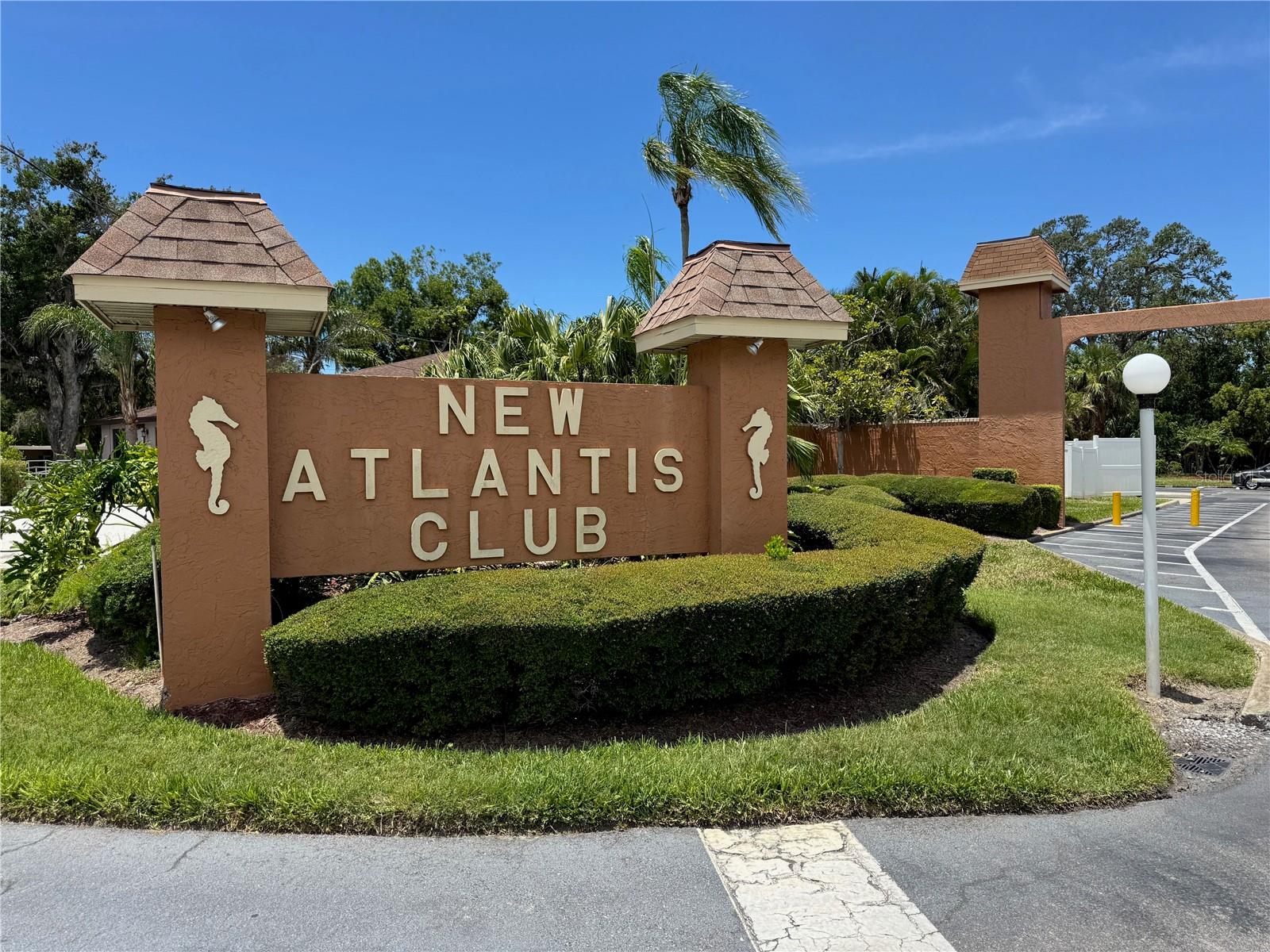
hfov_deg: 71.6
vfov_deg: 56.8
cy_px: 476
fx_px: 881
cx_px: 635
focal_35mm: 24
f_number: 1.78
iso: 80
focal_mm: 6.76
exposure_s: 1/3413
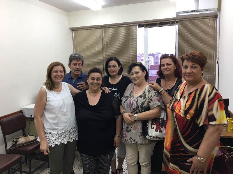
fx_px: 195
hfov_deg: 61.7
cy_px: 87
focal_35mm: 29
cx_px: 116
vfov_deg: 48.2
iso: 32
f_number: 2.2
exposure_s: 1/17
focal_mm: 4.15
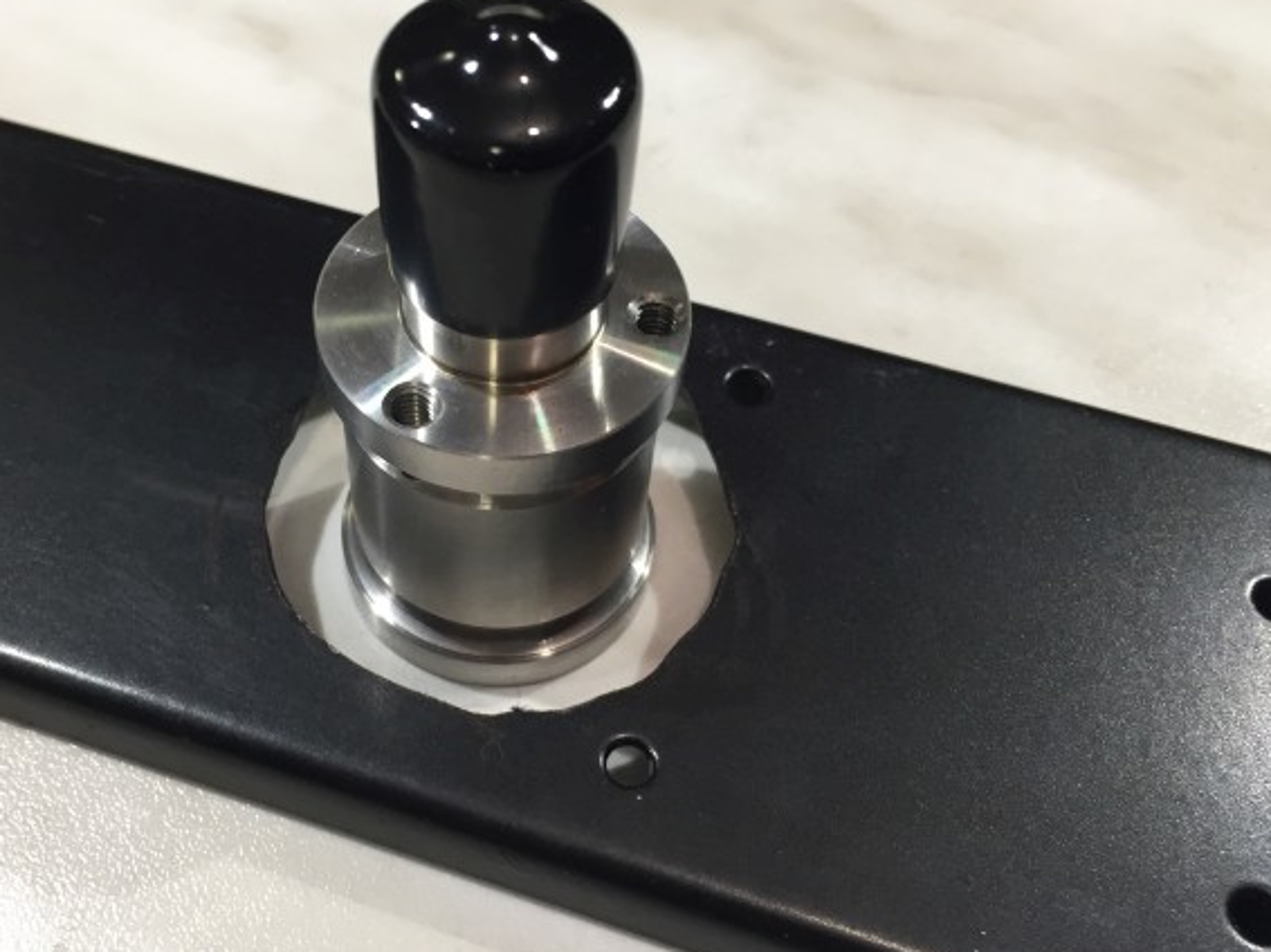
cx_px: 501
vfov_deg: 35.1
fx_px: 1505
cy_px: 431
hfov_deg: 45.5
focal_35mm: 41
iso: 80
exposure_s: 1/33
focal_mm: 4.15
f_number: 2.2
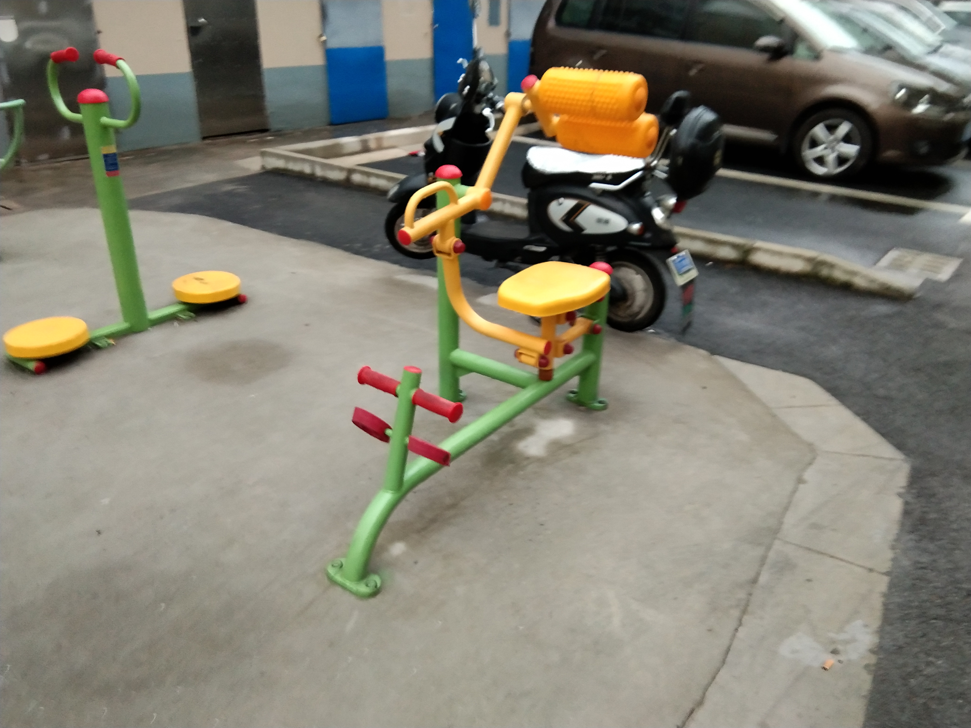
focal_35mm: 31
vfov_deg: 45.4
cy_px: 364
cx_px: 486
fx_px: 870
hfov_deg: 58.4
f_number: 2.2
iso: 400
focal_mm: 3.69
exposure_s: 1/33.3
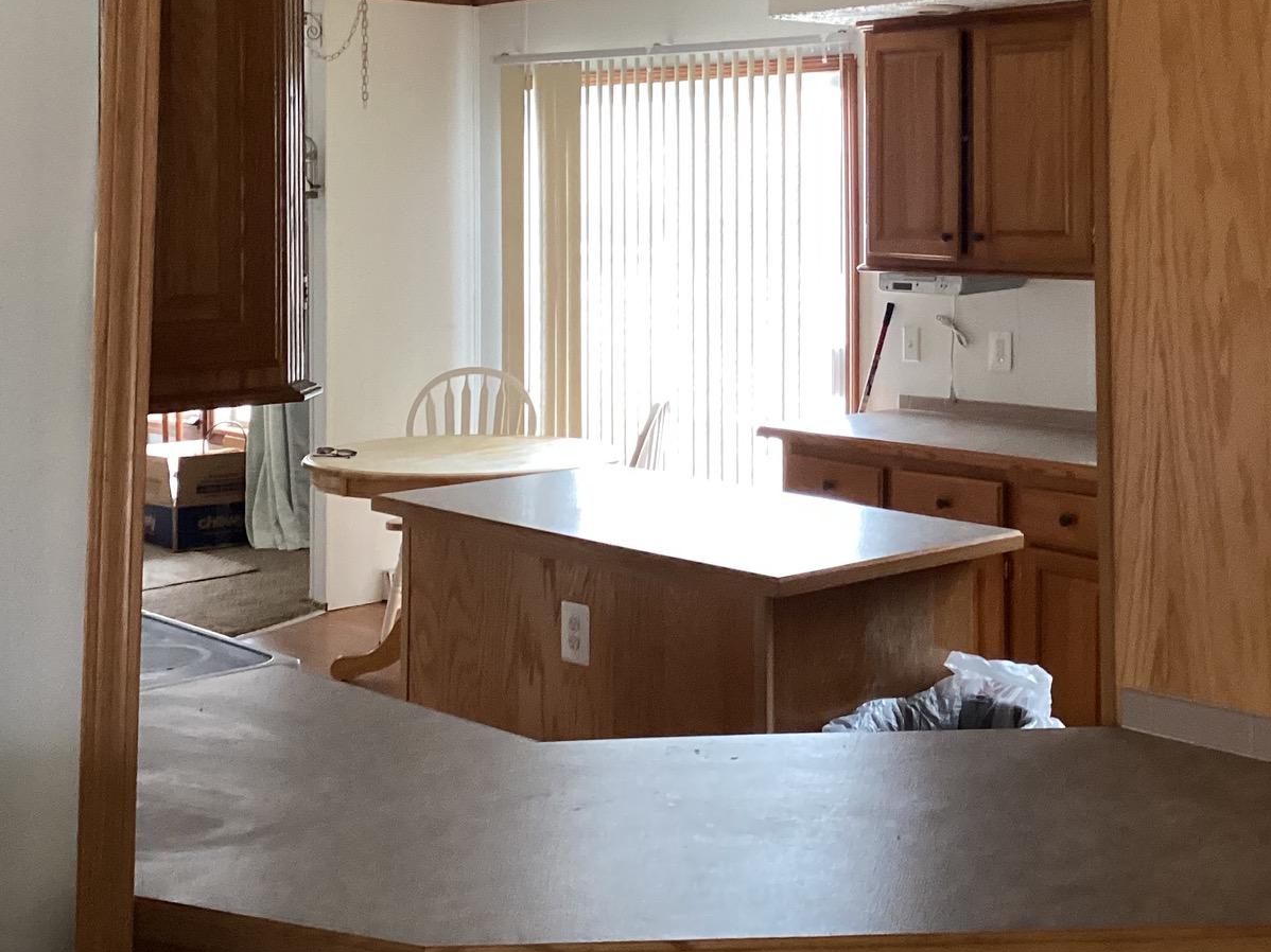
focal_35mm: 53
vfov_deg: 27.0
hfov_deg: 36.0
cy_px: 199
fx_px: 1946
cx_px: 798
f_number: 2.4
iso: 250
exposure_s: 1/60
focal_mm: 3.3
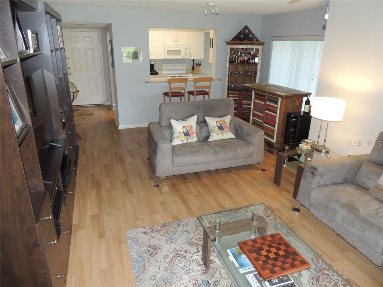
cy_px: 144
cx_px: 192
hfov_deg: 71.6
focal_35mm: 24
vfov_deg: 56.8
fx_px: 266
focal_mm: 4.3
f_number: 3
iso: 200
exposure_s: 1/30
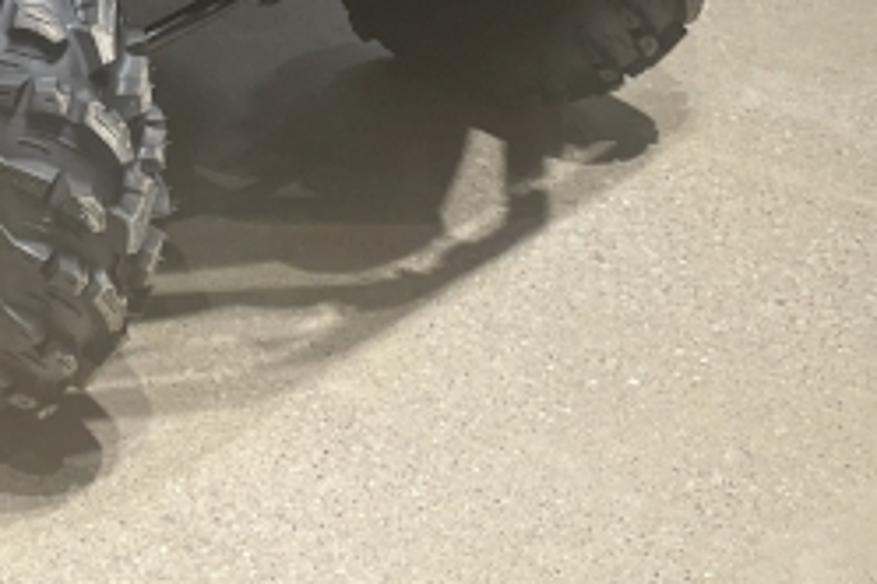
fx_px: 2119
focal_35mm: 87
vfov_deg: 14.7
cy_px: -267
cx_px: 46
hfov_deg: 22.7
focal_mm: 4.2
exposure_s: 1/120
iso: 125
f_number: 1.6
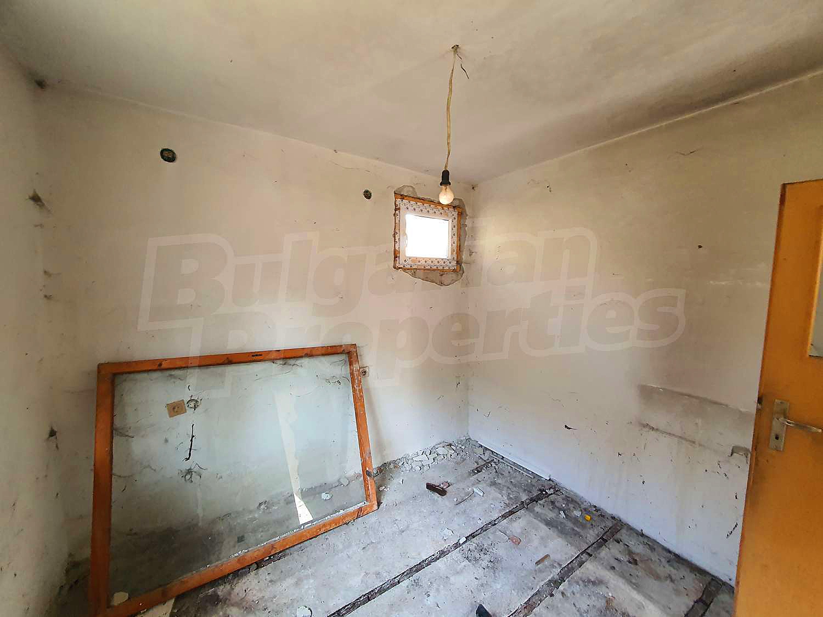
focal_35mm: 13
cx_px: 412
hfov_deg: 106.2
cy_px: 308
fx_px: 309
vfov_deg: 89.9
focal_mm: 1.8
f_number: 2.2
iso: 320
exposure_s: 1/50
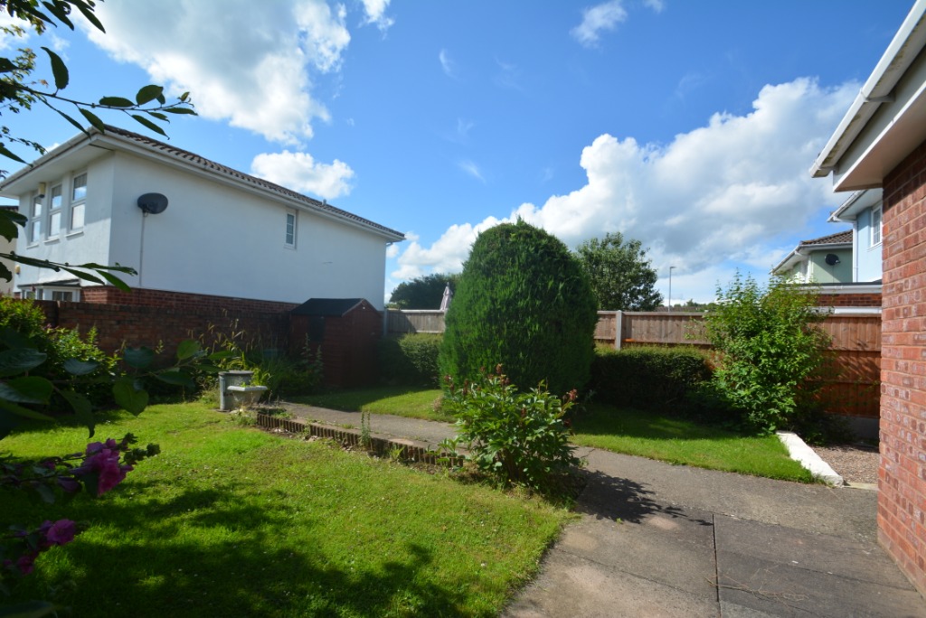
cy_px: 309
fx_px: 386
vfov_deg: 77.4
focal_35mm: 15
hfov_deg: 100.4
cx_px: 463
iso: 100
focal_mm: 10
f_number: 8
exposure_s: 1/250
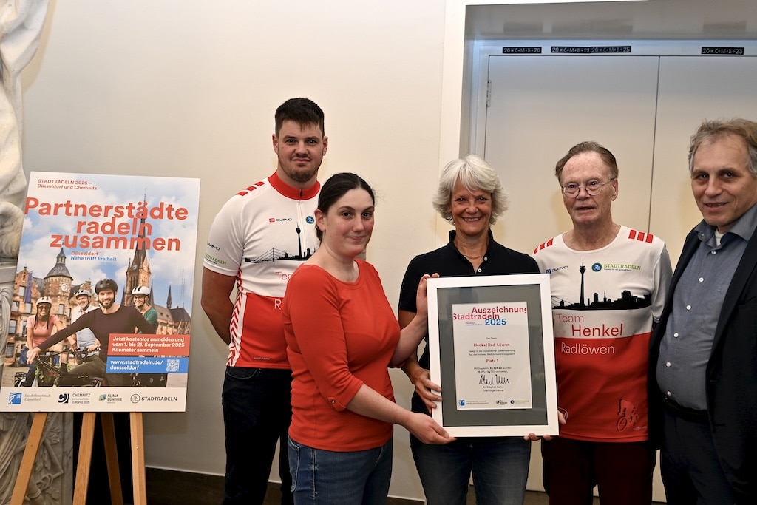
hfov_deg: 58.7
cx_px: 378
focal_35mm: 32
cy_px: 252
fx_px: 673
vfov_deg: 41.1
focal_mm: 32
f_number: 3.2
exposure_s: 1/100
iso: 360
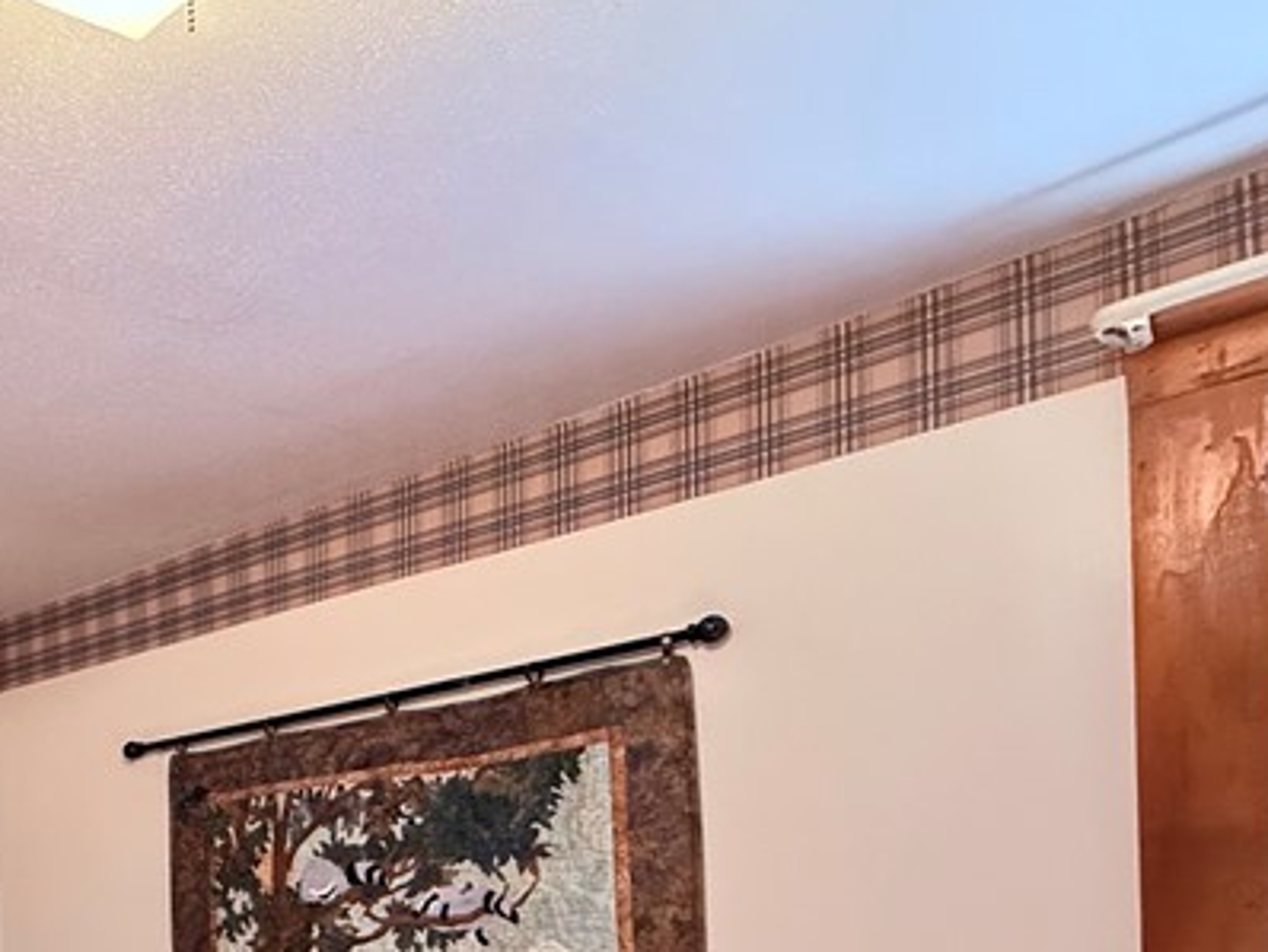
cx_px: -175
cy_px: 981
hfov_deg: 40.0
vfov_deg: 35.4
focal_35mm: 36
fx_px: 1319
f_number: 2.2
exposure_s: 1/60
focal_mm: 2.22
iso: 1000
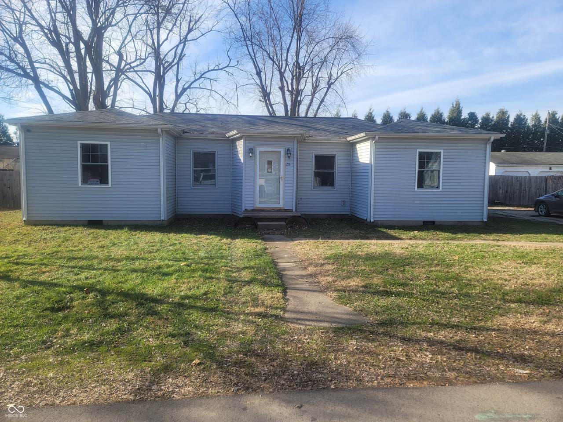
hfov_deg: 69.4
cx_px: 282
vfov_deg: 54.9
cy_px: 211
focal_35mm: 25
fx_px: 407
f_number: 1.8
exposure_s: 1/586
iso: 20
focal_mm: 7
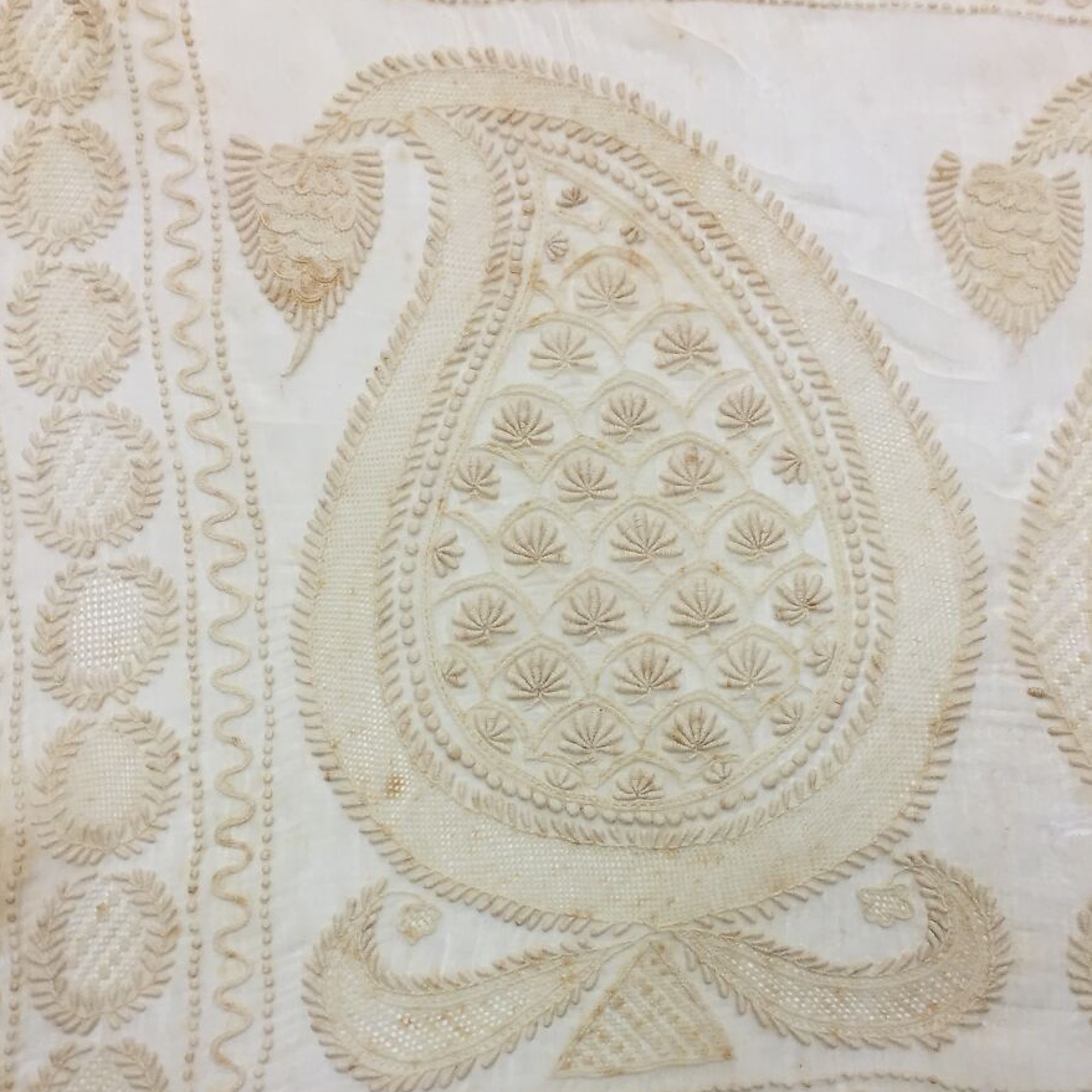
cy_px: 697
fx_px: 1249
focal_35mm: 35
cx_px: 534
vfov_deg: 46.7
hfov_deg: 47.2
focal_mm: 4.15
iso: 40
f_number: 2.2
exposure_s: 1/120
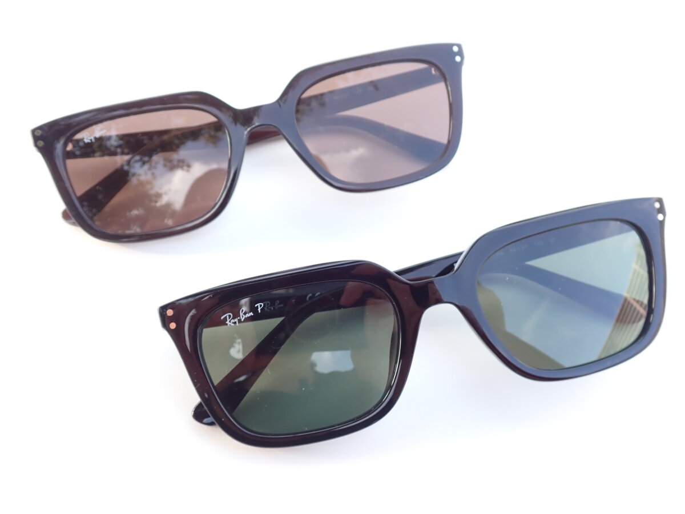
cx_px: 342
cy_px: 257
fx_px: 594
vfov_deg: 46.8
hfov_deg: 60.0
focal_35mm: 30
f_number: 3.2
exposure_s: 1/80
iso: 100
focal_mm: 5.4
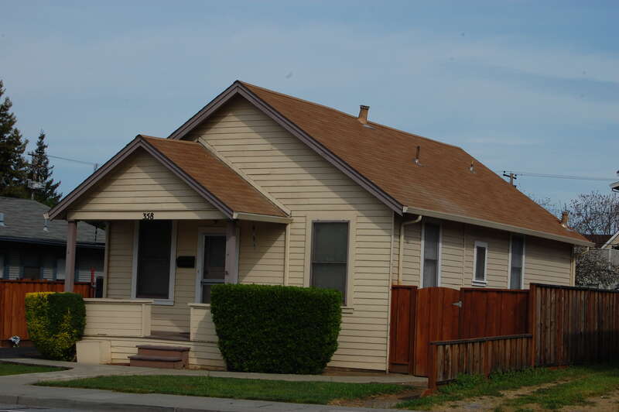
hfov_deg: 26.0
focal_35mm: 78
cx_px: 310
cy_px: 206
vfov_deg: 17.5
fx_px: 1340
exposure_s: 1/200
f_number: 16
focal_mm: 52
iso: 200
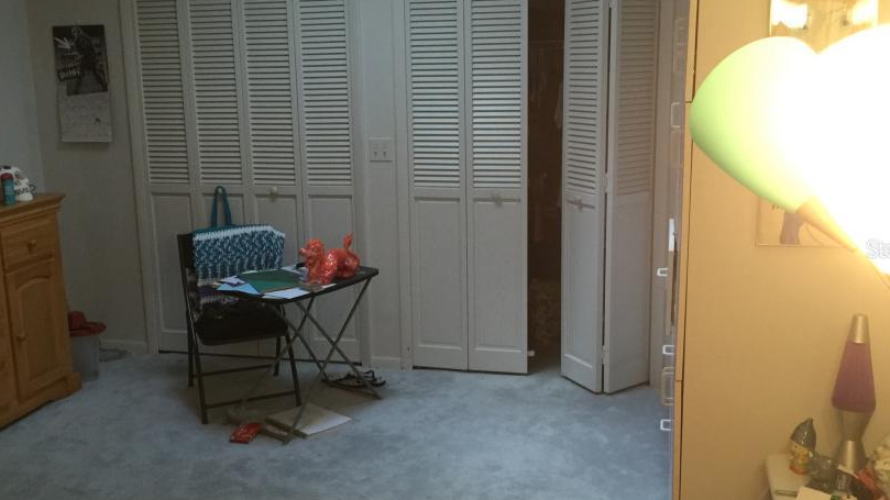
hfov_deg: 50.4
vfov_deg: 29.7
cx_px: 407
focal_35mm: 40
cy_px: 248
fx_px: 944
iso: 125
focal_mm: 4.15
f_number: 2.2
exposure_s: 1/15
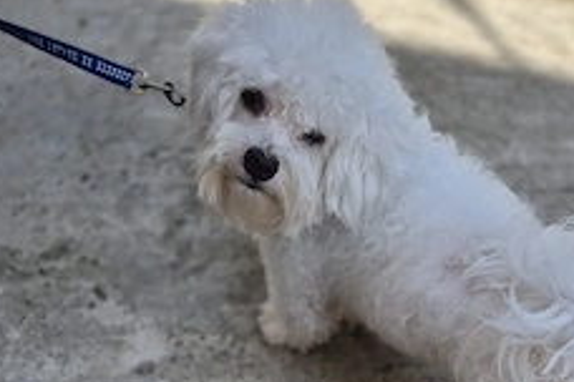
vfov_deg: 30.2
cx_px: 360
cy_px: 357
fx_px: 670
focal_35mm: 42
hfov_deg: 46.0
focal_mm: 5.4
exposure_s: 1/2000
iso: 64
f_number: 1.8
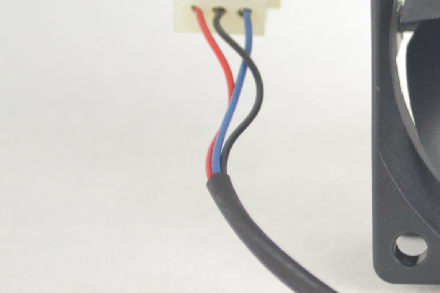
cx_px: 583
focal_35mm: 214
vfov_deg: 6.4
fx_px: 2615
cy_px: 85
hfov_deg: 9.4
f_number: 5.6
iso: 900
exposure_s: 1/100
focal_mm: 48
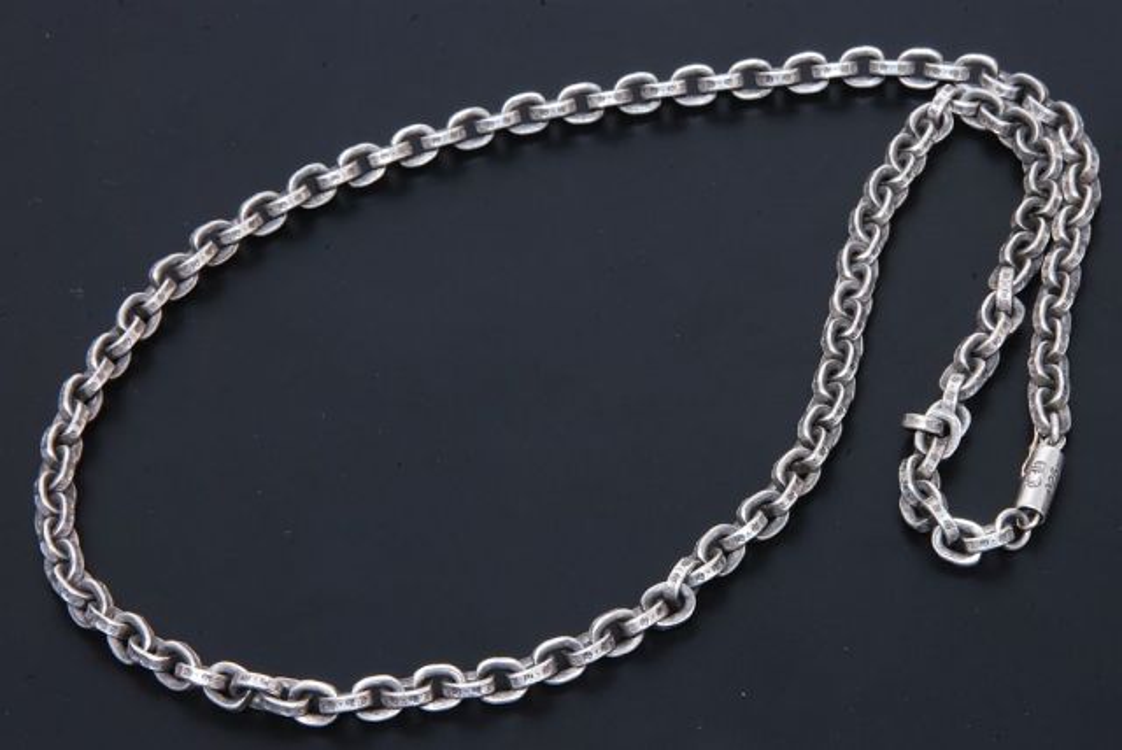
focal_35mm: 135
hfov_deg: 15.2
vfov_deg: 10.2
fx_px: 4211
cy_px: 375
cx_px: 561
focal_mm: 90
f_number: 29
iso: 200
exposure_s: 2.5
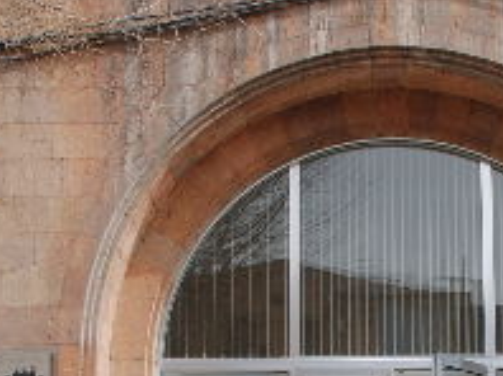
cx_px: 412
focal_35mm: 97
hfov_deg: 20.0
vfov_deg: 14.9
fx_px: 1408
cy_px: 399
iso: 100
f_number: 7.1
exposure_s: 1/200
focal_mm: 18
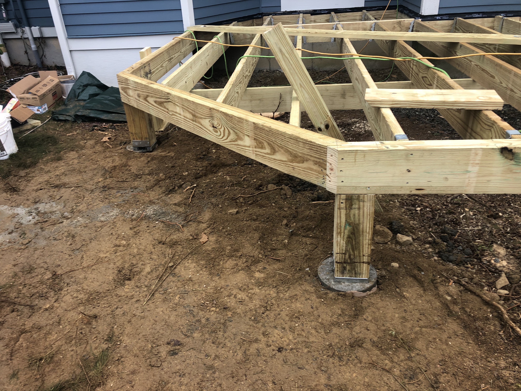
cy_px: 196
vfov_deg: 49.7
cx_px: 260
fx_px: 421
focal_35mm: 28
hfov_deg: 63.4
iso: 20
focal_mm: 3.99
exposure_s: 1/126
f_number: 1.8
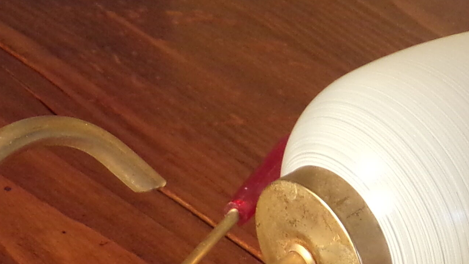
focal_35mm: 125
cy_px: 402
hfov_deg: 16.7
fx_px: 1555
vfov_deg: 9.4
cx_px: 486
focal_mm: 5.8
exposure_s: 1/25
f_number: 3.2
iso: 200
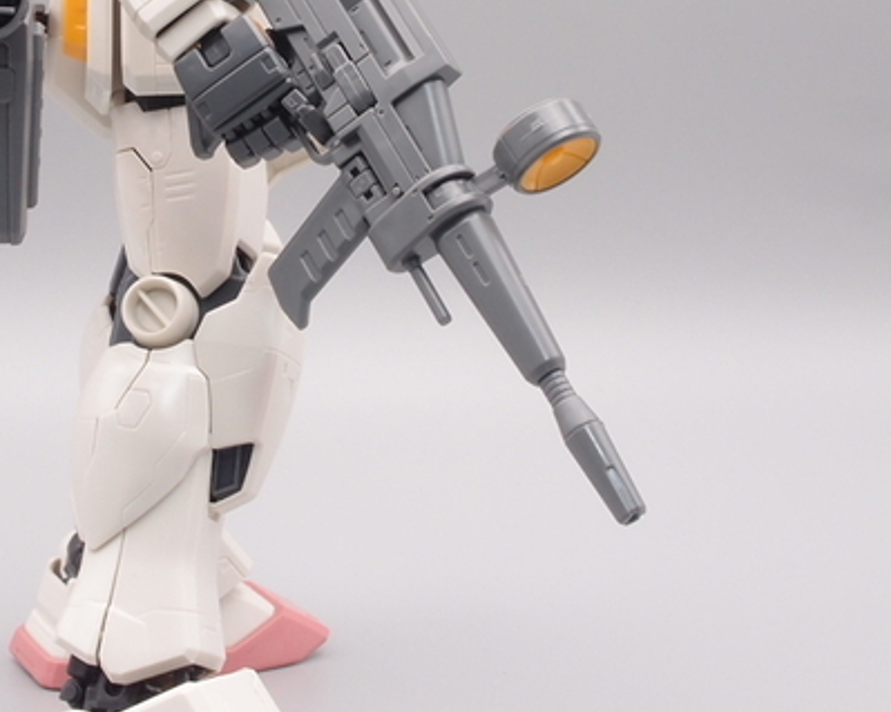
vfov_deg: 16.9
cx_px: 234
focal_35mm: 90
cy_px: 92
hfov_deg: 21.1
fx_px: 2373
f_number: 8
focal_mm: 9.87
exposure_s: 1/6
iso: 100
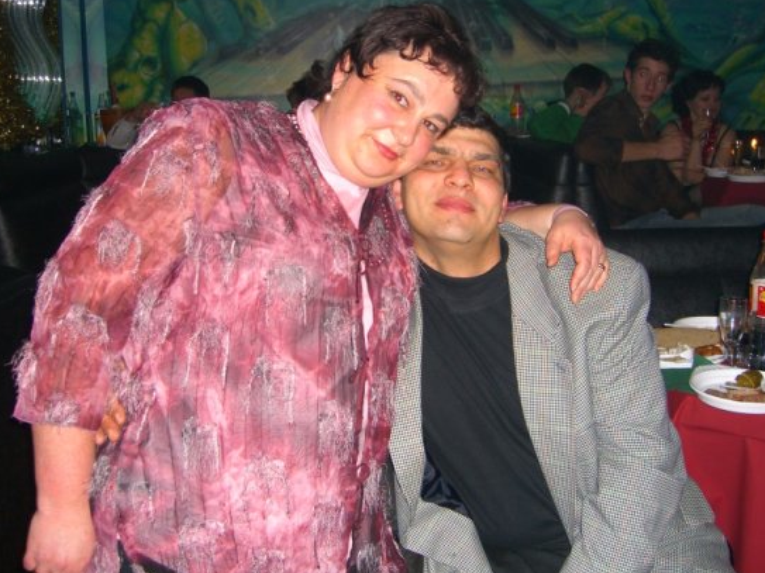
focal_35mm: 42
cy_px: 266
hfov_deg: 44.8
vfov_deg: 34.3
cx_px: 390
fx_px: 928
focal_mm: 7.9
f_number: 2.8
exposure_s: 1/60
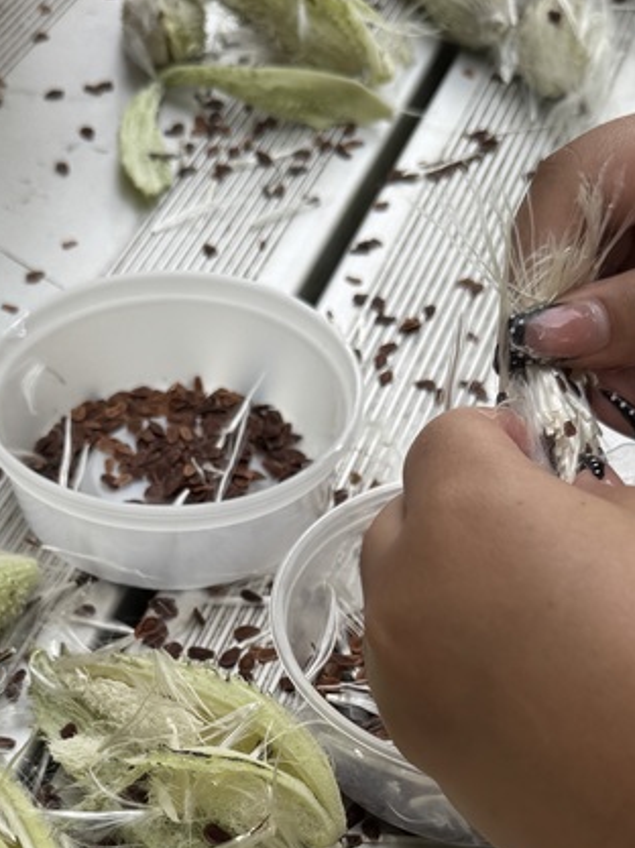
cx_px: 265
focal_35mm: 59
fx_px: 1445
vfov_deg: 30.8
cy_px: 811
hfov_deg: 24.7
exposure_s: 1/593
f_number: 1.78
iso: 80
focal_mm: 6.76
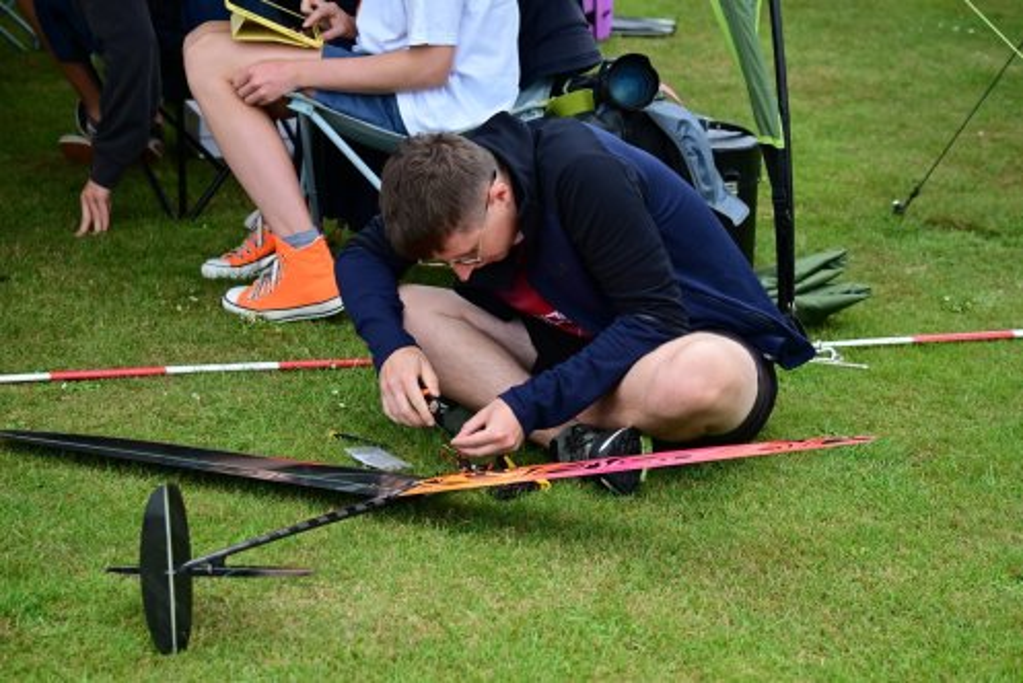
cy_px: 342
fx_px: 3128
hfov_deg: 18.6
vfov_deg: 12.5
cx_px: 512
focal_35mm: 110
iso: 1600
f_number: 7.1
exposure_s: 1/800
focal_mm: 110
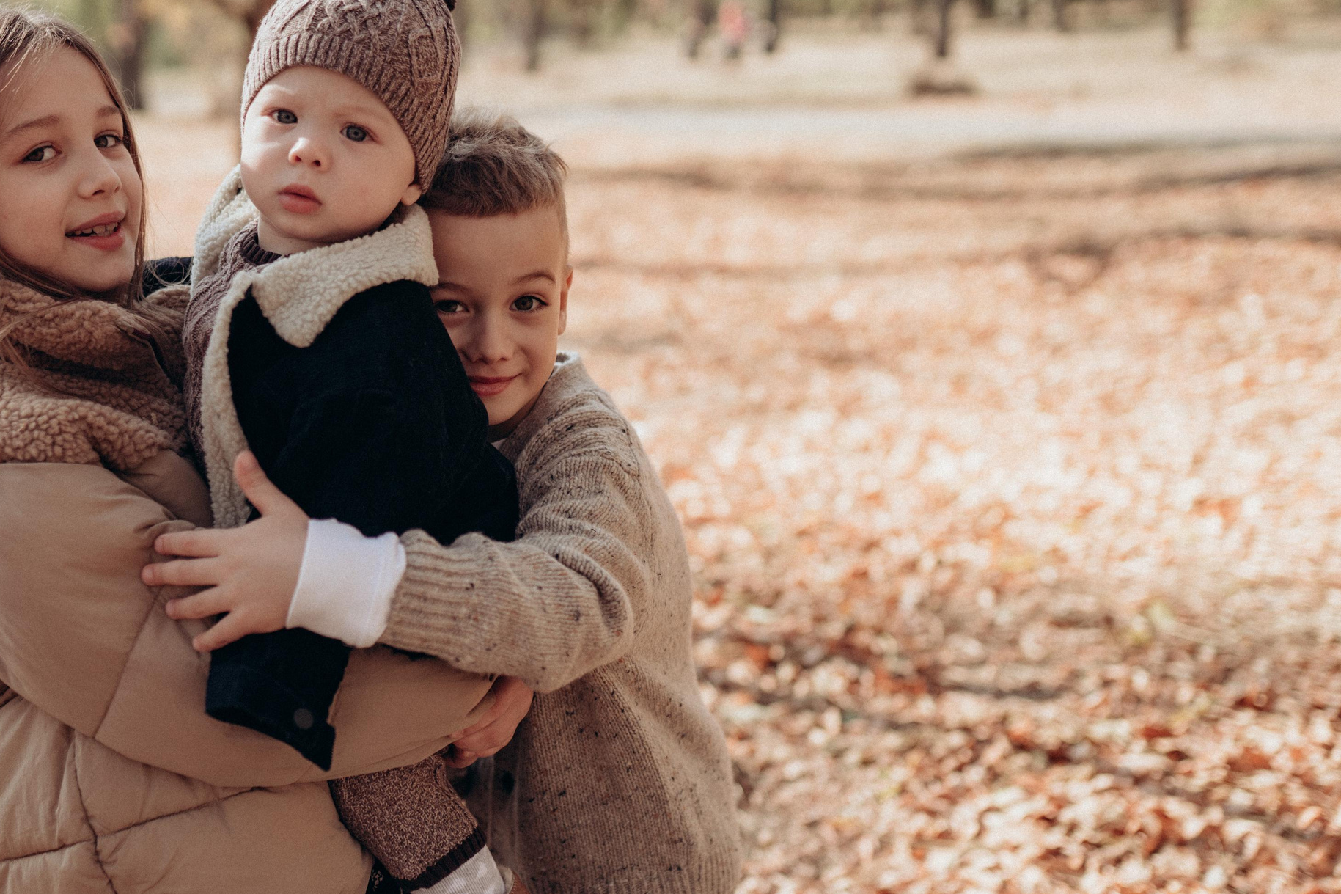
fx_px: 1825
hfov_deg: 40.0
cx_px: 470
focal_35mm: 49
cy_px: 448
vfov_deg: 27.5
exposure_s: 1/1600
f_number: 1.8
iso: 125
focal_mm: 35
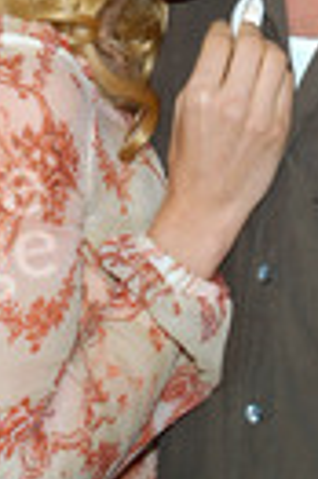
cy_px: 73
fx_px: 2730
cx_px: 267
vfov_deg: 10.0
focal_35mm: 206
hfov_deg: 6.7
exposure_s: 1/80
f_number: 6.3
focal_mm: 45
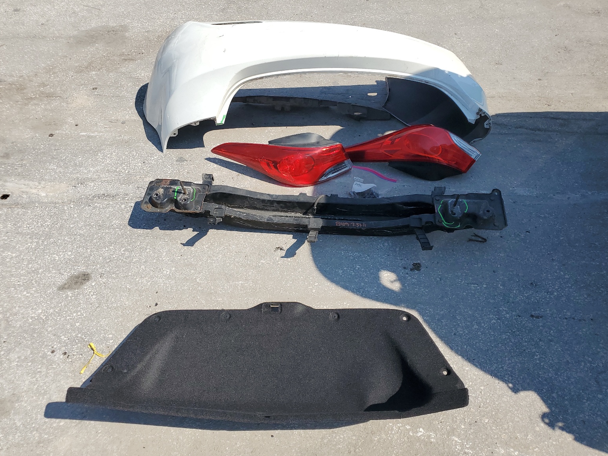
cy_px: 228
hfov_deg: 65.3
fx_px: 474
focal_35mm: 27
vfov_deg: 51.4
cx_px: 296
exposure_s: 1/3333
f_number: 1.5
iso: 50
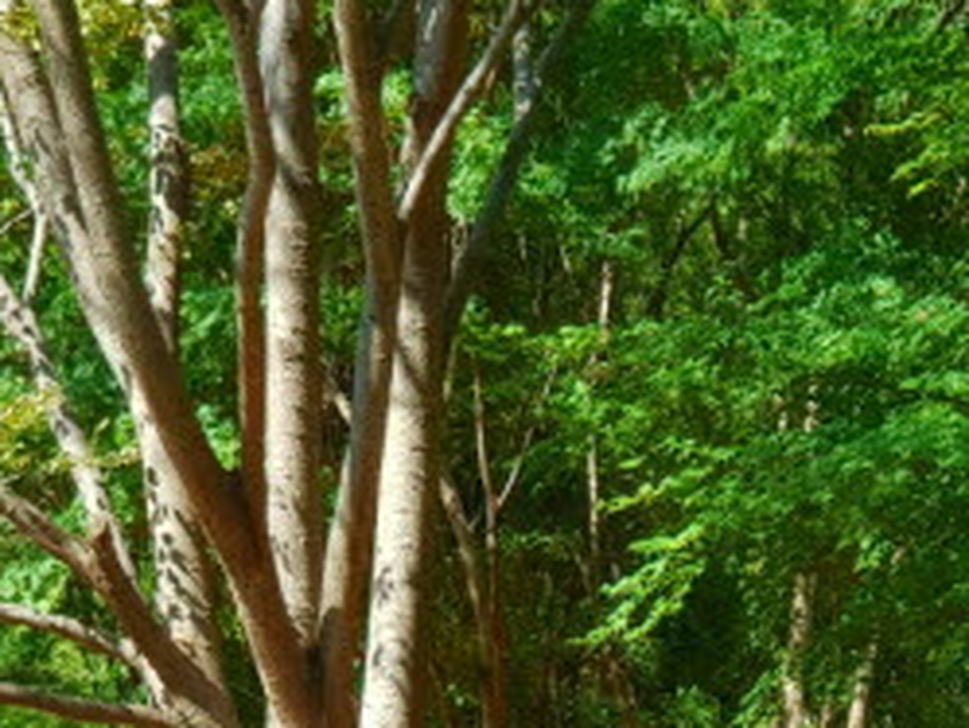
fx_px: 4089
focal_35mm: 146
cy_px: 952
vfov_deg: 10.0
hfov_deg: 13.4
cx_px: 895
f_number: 2.4
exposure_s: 1/191
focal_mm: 6
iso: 25
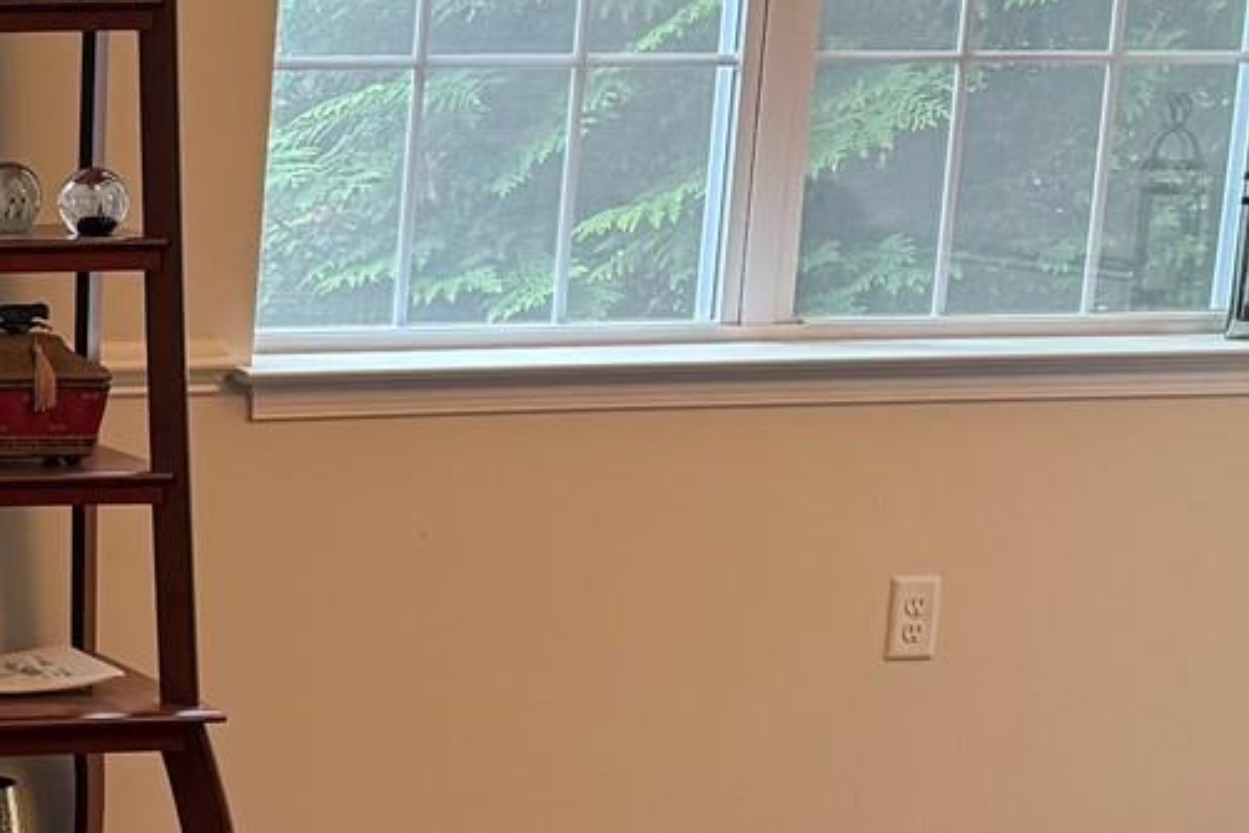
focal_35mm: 102
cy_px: 691
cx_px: -765
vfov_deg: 13.3
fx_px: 3539
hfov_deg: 17.4
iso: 160
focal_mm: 6.76
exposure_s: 1/60
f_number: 1.78
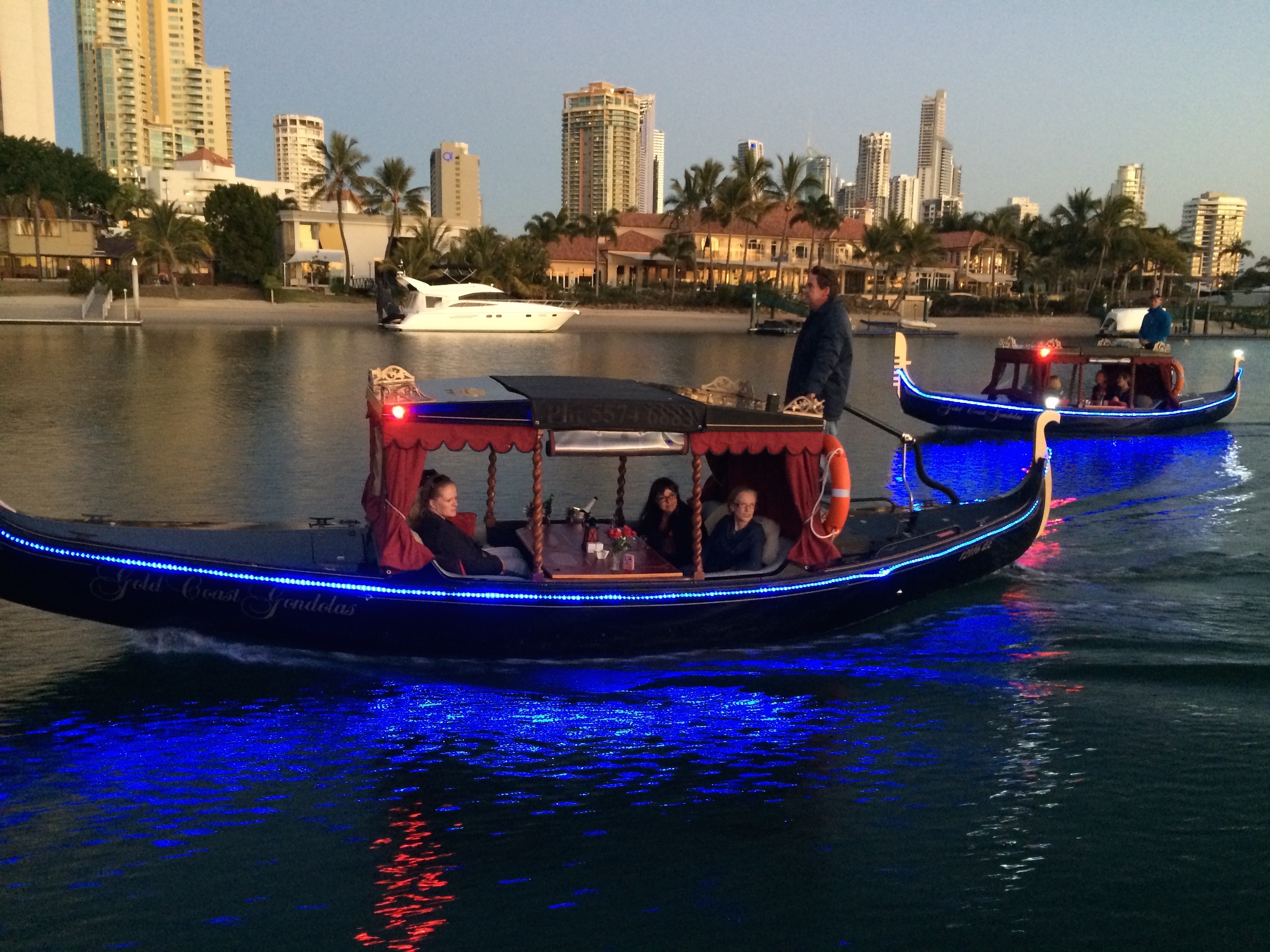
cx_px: 635
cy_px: 476
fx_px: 1101
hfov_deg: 60.0
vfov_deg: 46.8
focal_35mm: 30
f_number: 2.2
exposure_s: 1/15
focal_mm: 4.12
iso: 320
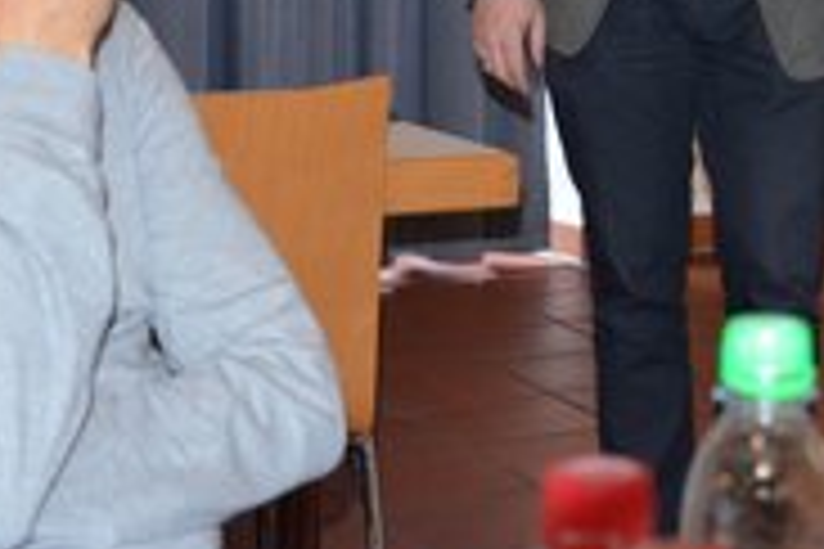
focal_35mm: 113
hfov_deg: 17.6
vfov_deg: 11.8
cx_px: 860
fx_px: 2586
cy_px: -133
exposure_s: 1/60
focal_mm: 30
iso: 3200
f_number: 4.2
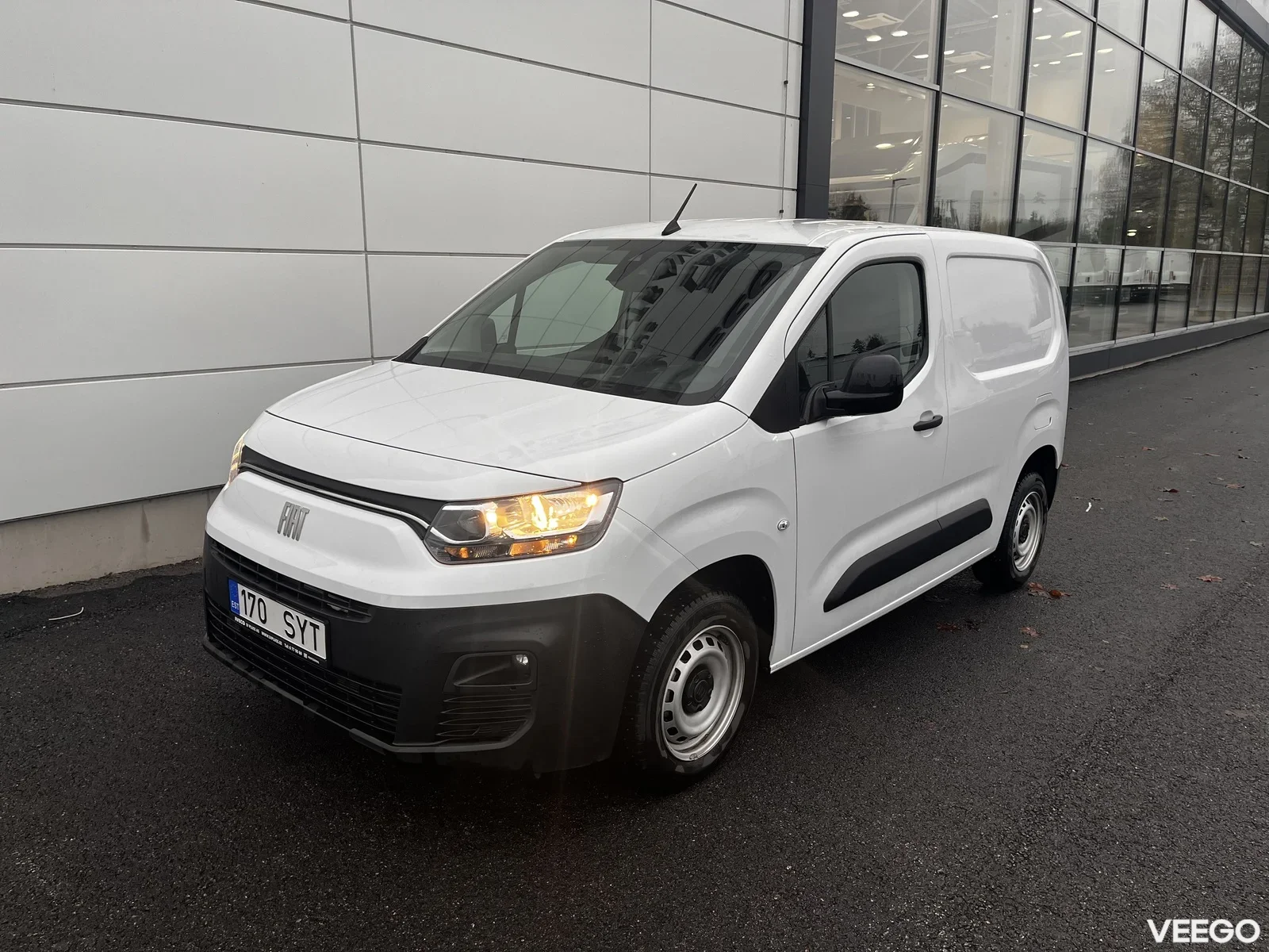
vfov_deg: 53.1
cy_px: 476
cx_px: 634
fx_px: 953
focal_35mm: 26
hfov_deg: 67.3
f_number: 1.6
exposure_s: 1/122
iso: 80
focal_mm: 5.1
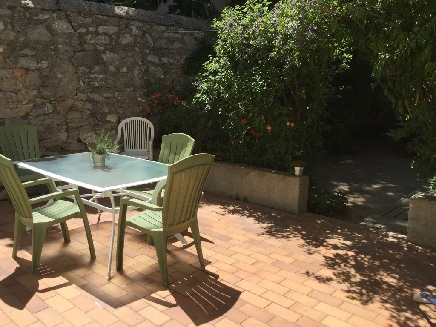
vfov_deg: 45.4
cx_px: 218
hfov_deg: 58.4
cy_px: 164
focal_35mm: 31
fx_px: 390
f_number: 2.4
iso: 25
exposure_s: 1/1235
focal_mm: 3.3
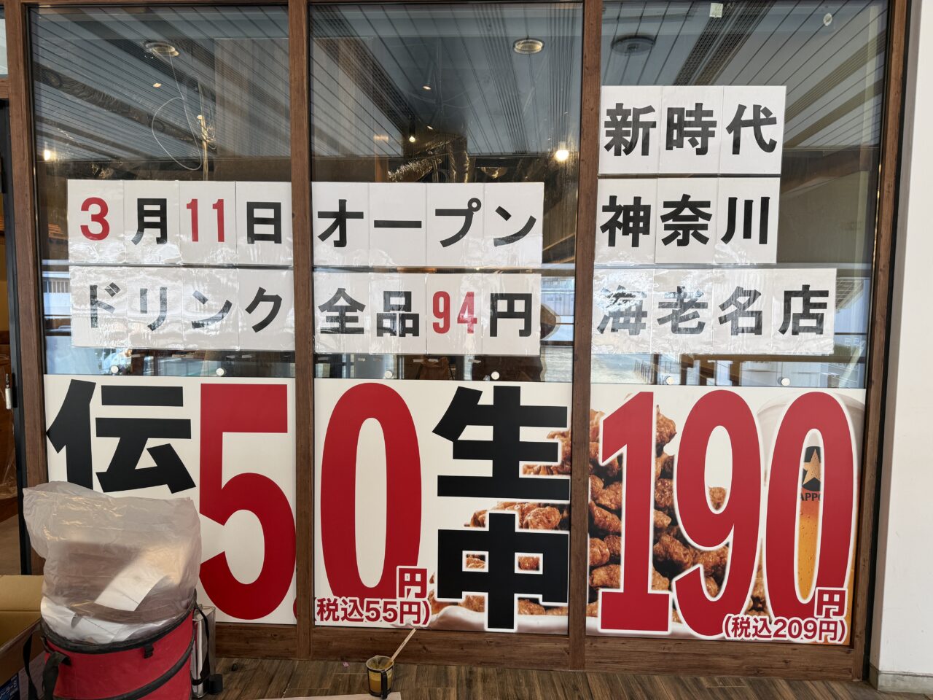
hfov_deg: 71.6
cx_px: 466
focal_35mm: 24
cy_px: 350
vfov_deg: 56.8
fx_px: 647
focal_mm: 6.76
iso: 64
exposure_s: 1/206
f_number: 1.78
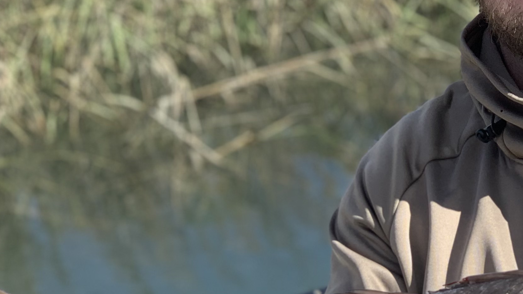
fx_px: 1914
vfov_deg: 8.8
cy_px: 222
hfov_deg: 15.3
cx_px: 500
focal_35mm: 138
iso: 16
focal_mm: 6
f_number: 2.4
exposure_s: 1/978
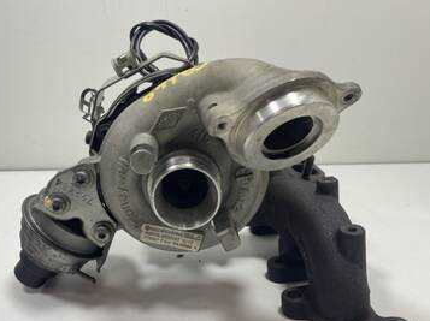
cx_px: 178
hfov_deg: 52.4
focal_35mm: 35
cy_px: 178
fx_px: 434
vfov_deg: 40.6
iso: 100
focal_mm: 4.2
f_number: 1.6
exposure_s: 1/100
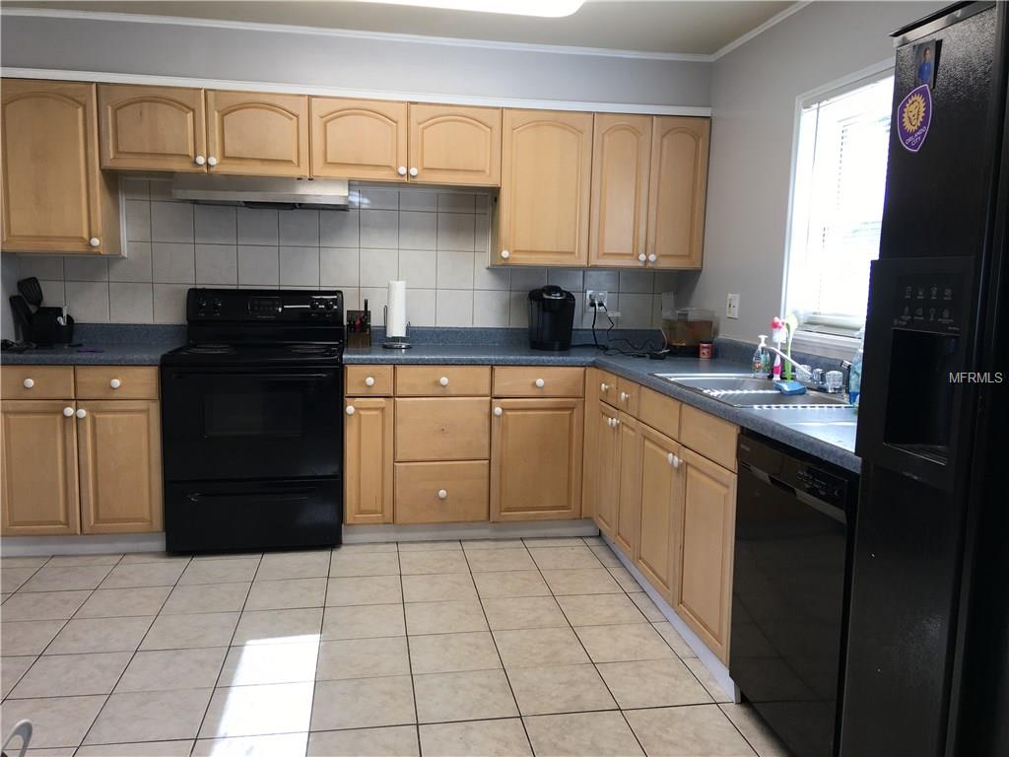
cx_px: 504
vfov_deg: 48.2
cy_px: 378
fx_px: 845
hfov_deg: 61.7
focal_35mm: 29
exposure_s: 1/40
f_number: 2.2
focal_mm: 4.15
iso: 25
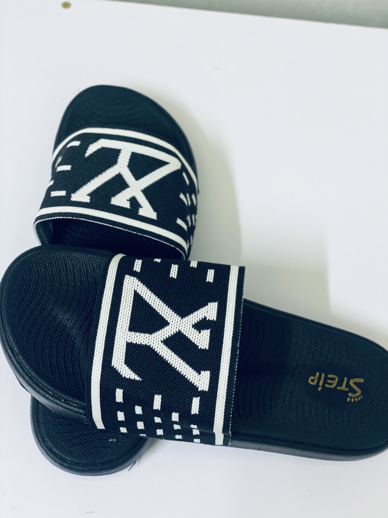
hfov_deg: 28.0
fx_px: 777
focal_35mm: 52
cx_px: 194
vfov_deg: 36.8
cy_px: 259
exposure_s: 1/33
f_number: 2
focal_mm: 6
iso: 125
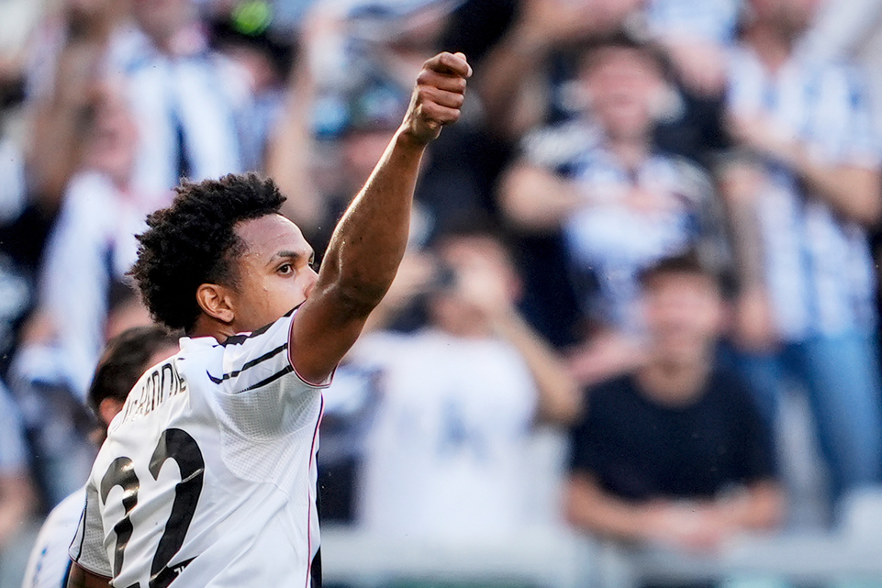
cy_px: 292
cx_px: 441
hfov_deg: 4.8
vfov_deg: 3.2
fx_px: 10438
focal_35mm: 426
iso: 640
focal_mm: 400
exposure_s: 1/2000
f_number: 2.8
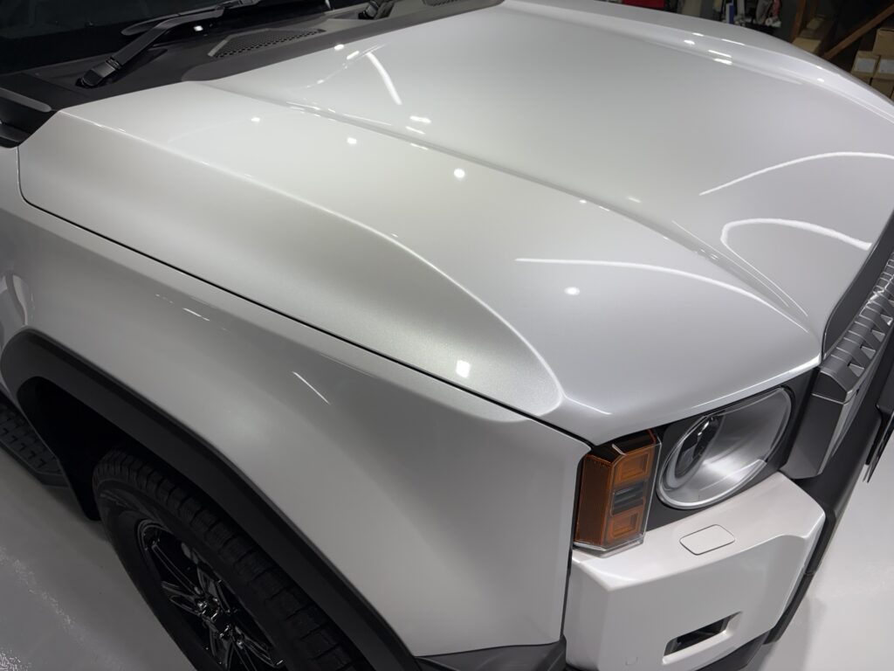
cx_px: 447
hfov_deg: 67.3
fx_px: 671
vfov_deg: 53.1
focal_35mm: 26
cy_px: 336
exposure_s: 1/384
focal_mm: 5.96
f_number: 1.6
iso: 50
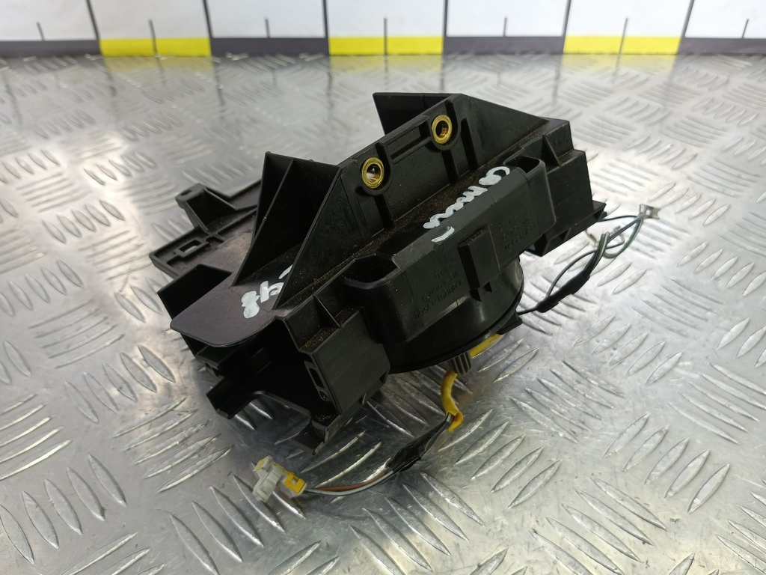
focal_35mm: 23
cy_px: 288
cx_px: 383
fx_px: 509
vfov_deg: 58.9
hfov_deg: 73.9
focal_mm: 4.11
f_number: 1.6
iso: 87
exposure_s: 1/50
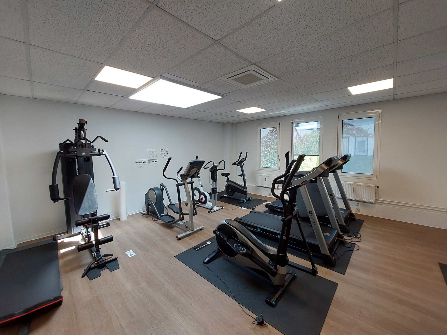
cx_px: 224
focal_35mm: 13
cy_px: 168
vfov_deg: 89.9
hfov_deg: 106.2
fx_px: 168
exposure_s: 1/100
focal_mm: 1.74
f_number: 2.2
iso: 80
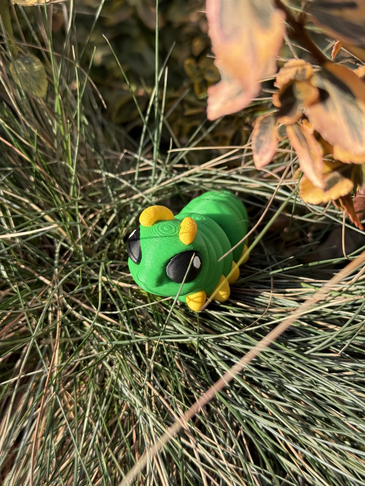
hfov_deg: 30.3
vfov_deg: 39.7
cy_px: 243
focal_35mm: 48
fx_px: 675
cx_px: 182
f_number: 1.78
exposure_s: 1/1543
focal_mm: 6.76
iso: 80
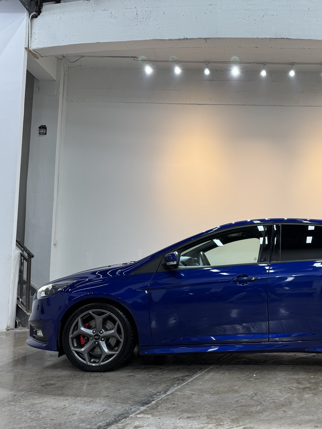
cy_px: 220
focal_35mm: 33
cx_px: 246
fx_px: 409
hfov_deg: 41.5
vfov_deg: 55.3
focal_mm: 6.76
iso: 80
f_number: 1.78
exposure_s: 1/100
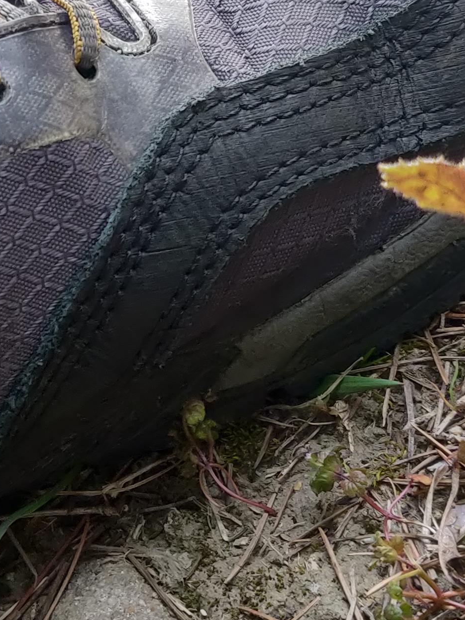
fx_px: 1648
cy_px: 203
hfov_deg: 15.8
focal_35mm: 92
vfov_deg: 21.2
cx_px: 17
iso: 400
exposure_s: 1/50
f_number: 1.7
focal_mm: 4.25
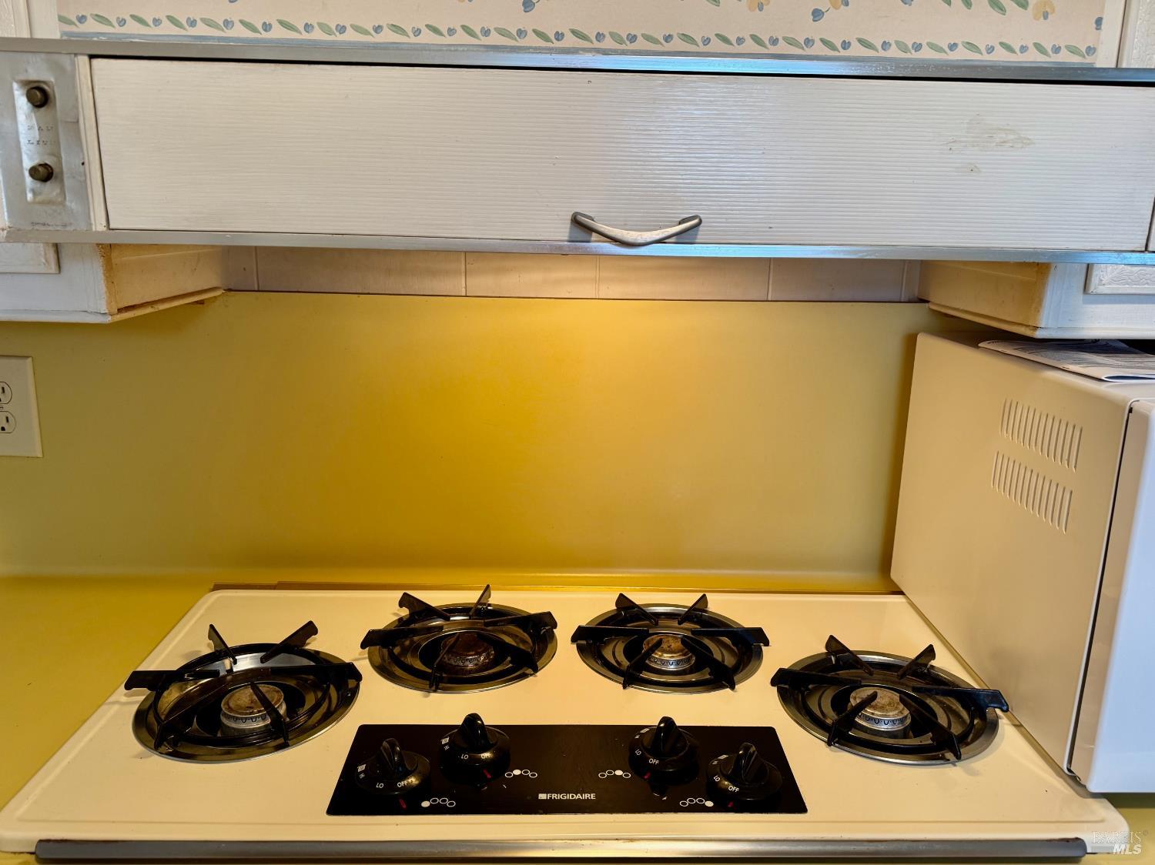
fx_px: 801
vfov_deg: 56.8
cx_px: 578
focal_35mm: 24
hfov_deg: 71.6
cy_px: 432
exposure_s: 1/60
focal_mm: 6.76
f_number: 1.78
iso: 125
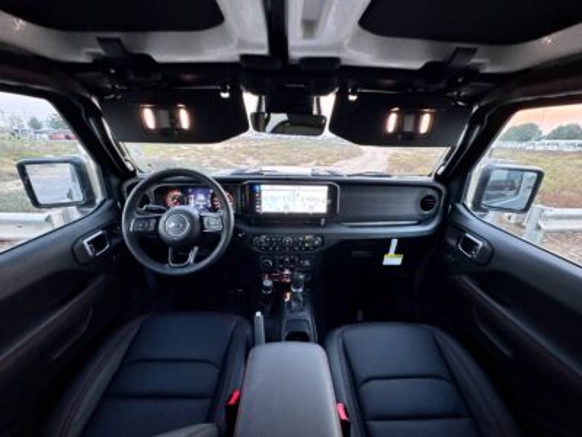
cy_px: 218
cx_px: 291
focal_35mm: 14
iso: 320
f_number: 2.2
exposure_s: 1/67
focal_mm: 2.22
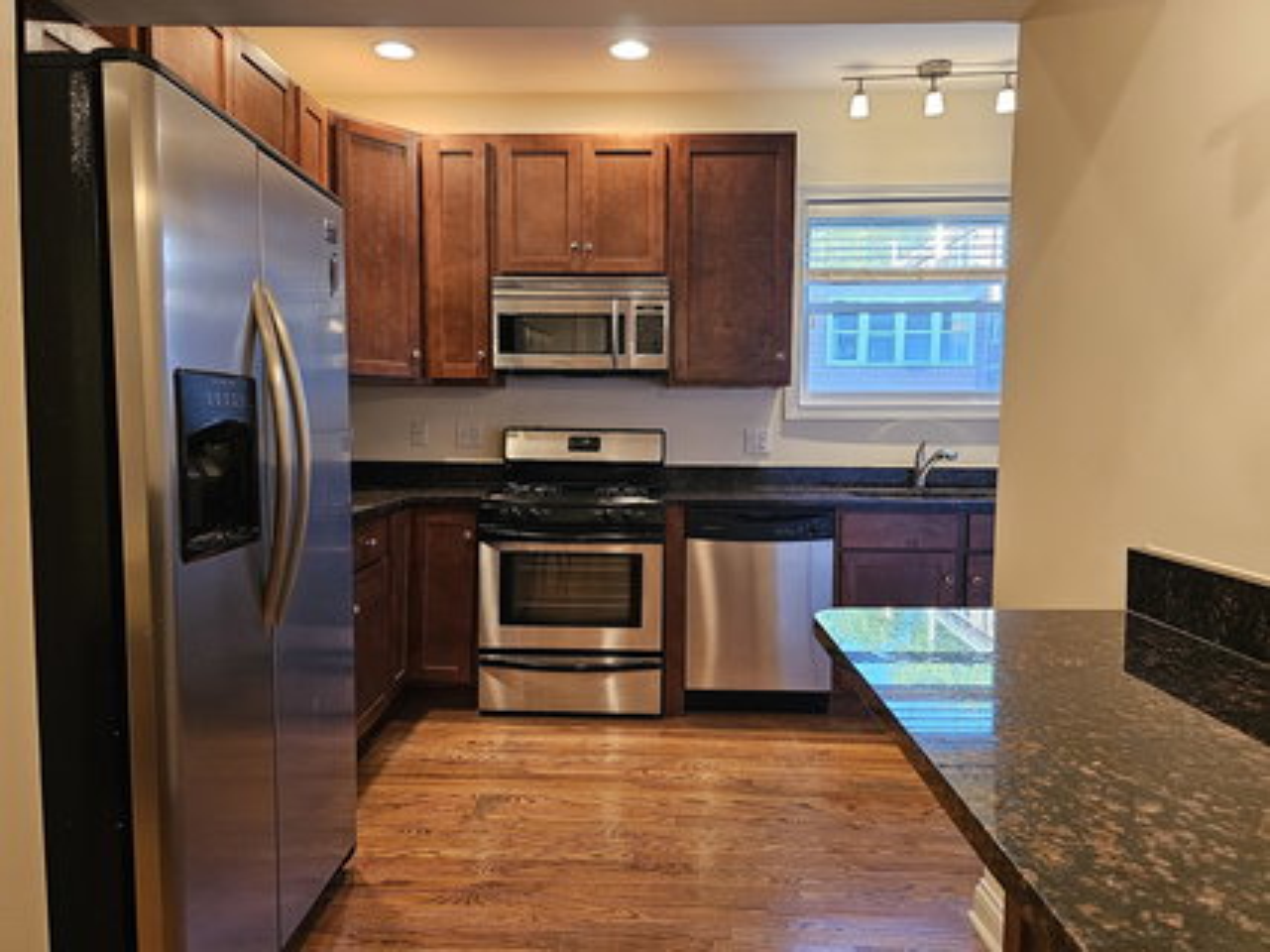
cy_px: 476
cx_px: 635
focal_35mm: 23
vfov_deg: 58.9
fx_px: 844
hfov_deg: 73.9
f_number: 1.7
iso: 640
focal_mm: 6.3
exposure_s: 1/120
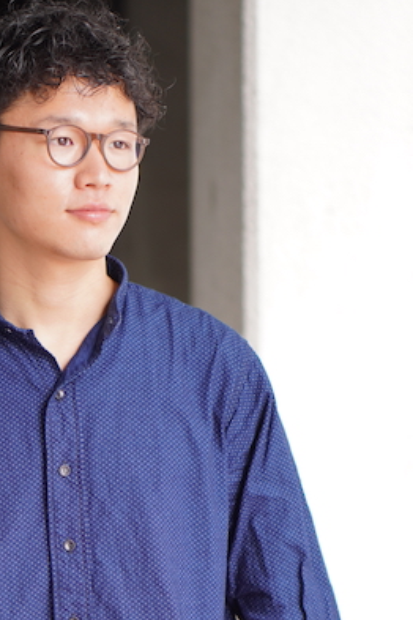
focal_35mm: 143
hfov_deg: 9.6
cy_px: 502
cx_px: 69
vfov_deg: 14.3
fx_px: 2461
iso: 100
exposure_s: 1/160
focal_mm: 50
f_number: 1.8
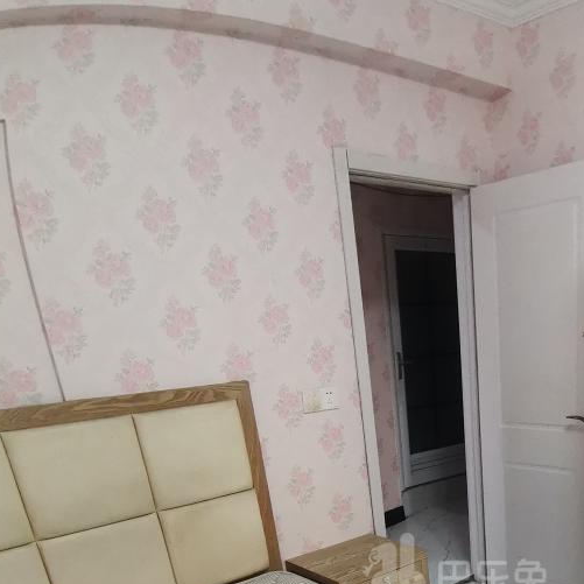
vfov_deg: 44.5
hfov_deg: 48.6
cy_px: 566
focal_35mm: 32
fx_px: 611
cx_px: 456
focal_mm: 1.78
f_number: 2.4
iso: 160
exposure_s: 1/33.3
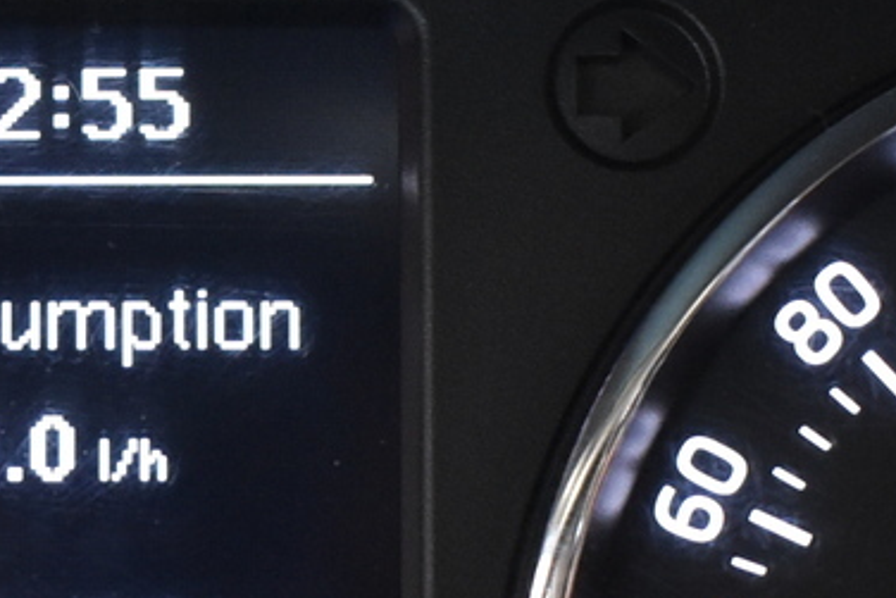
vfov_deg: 9.6
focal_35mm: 142
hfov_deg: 14.3
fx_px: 3535
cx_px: 69
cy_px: 529
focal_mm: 22
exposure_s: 1/30
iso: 2000
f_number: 3.8
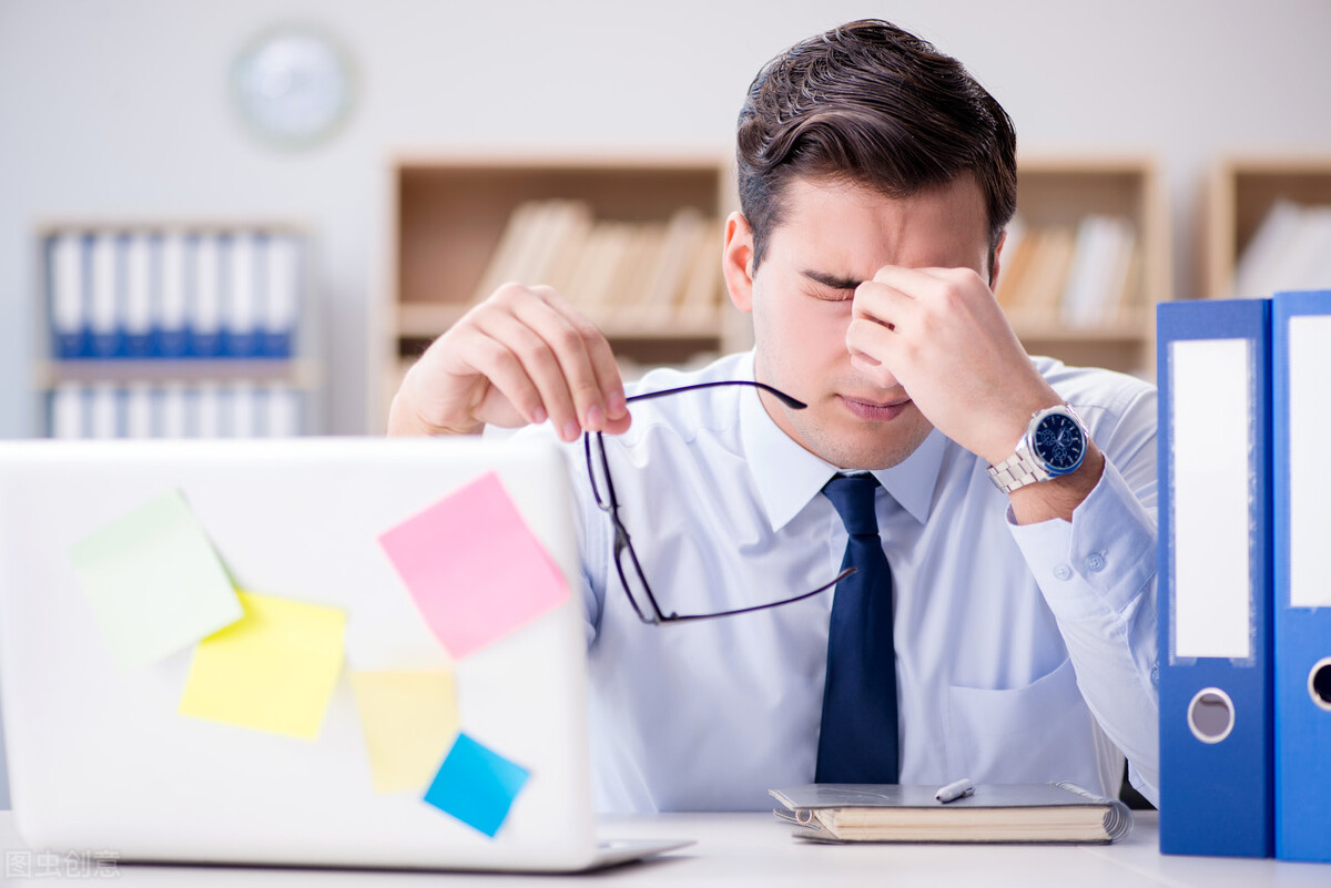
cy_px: 444
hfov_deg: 19.4
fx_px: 3883
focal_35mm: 105
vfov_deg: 13.1
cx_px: 666
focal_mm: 105
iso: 200
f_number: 4
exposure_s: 1/100
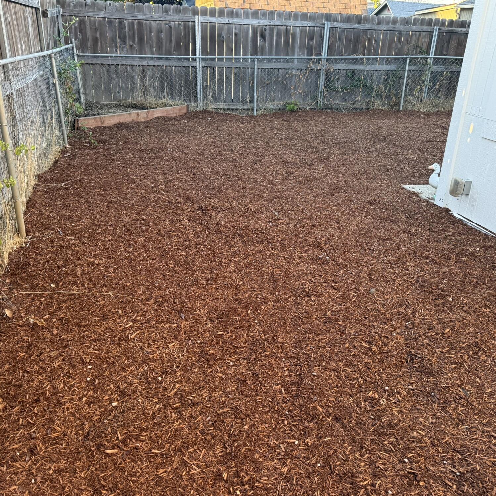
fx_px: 470
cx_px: 249
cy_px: 249
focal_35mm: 29
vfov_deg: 55.6
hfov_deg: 55.6
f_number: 1.78
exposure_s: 1/199
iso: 200
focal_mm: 6.76
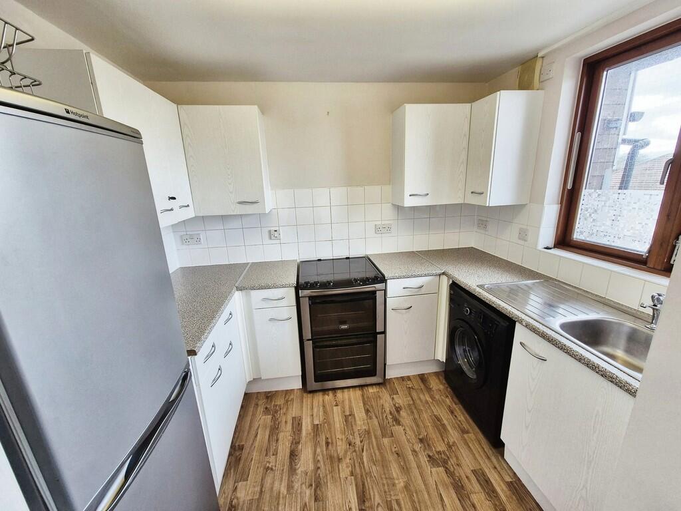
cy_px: 256
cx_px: 340
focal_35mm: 13
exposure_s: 1/50
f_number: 2.2
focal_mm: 2.2
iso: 80
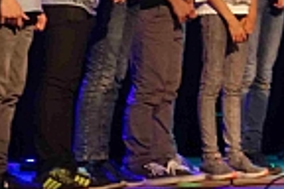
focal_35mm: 271
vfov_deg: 5.0
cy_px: -188
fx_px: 2138
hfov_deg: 7.4
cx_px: 532
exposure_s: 1/40
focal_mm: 22.49
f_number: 3.5
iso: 1600
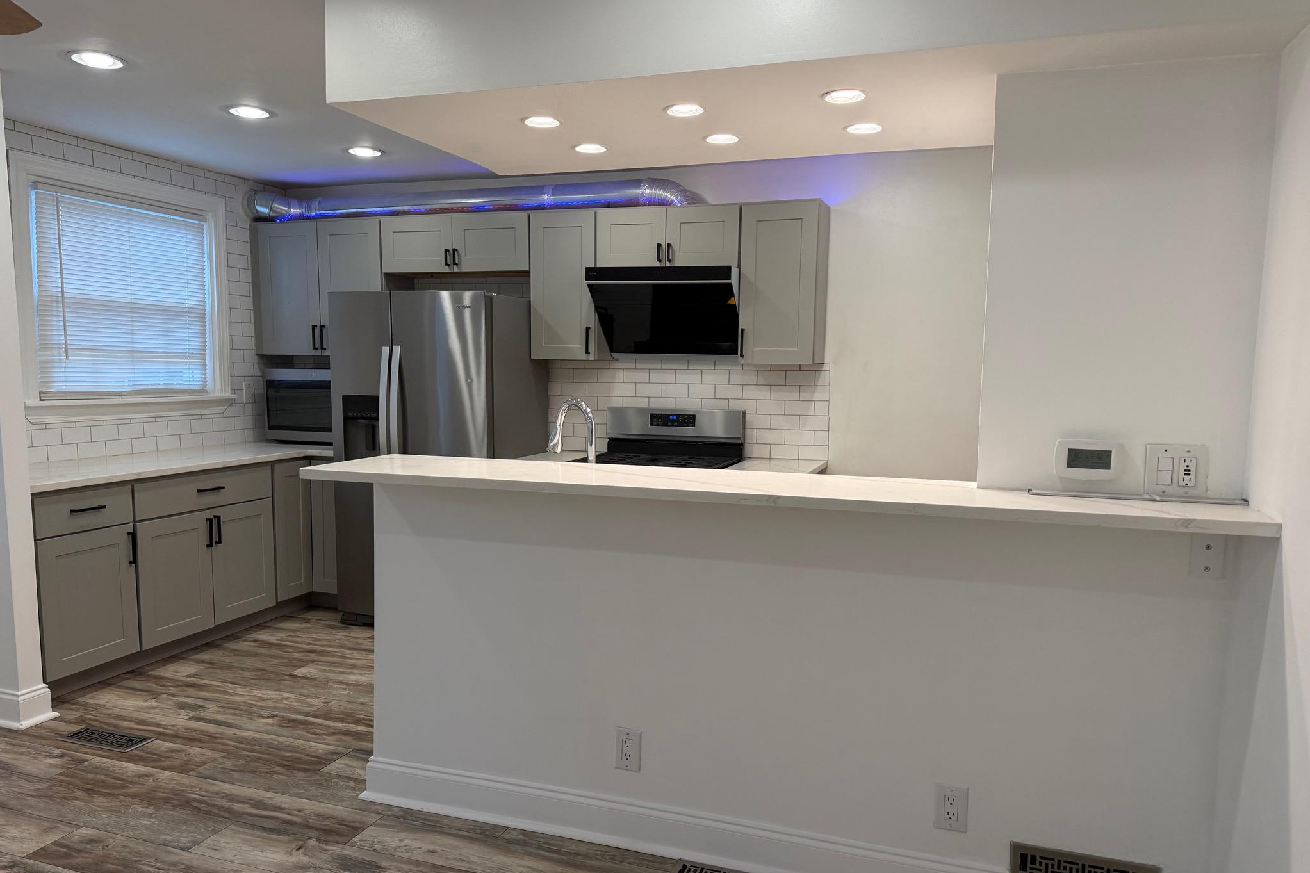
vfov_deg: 51.2
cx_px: 655
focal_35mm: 25
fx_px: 910
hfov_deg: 71.5
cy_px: 469
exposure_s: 1/224
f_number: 1.78
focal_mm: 6.76
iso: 160
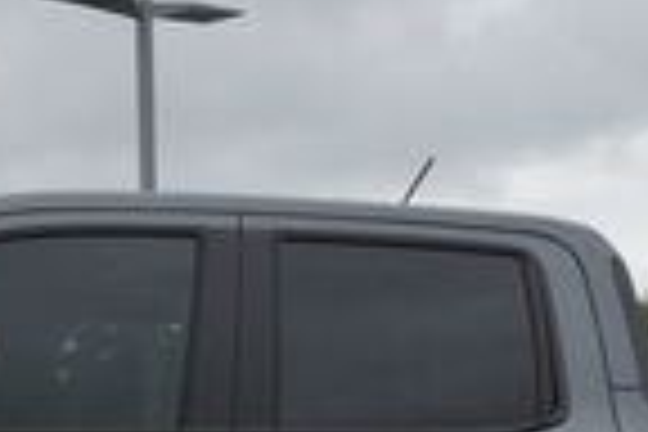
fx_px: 2394
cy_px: 565
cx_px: 9
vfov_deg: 10.1
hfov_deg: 15.2
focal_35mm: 133
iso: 160
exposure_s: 1/60
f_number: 13
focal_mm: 20
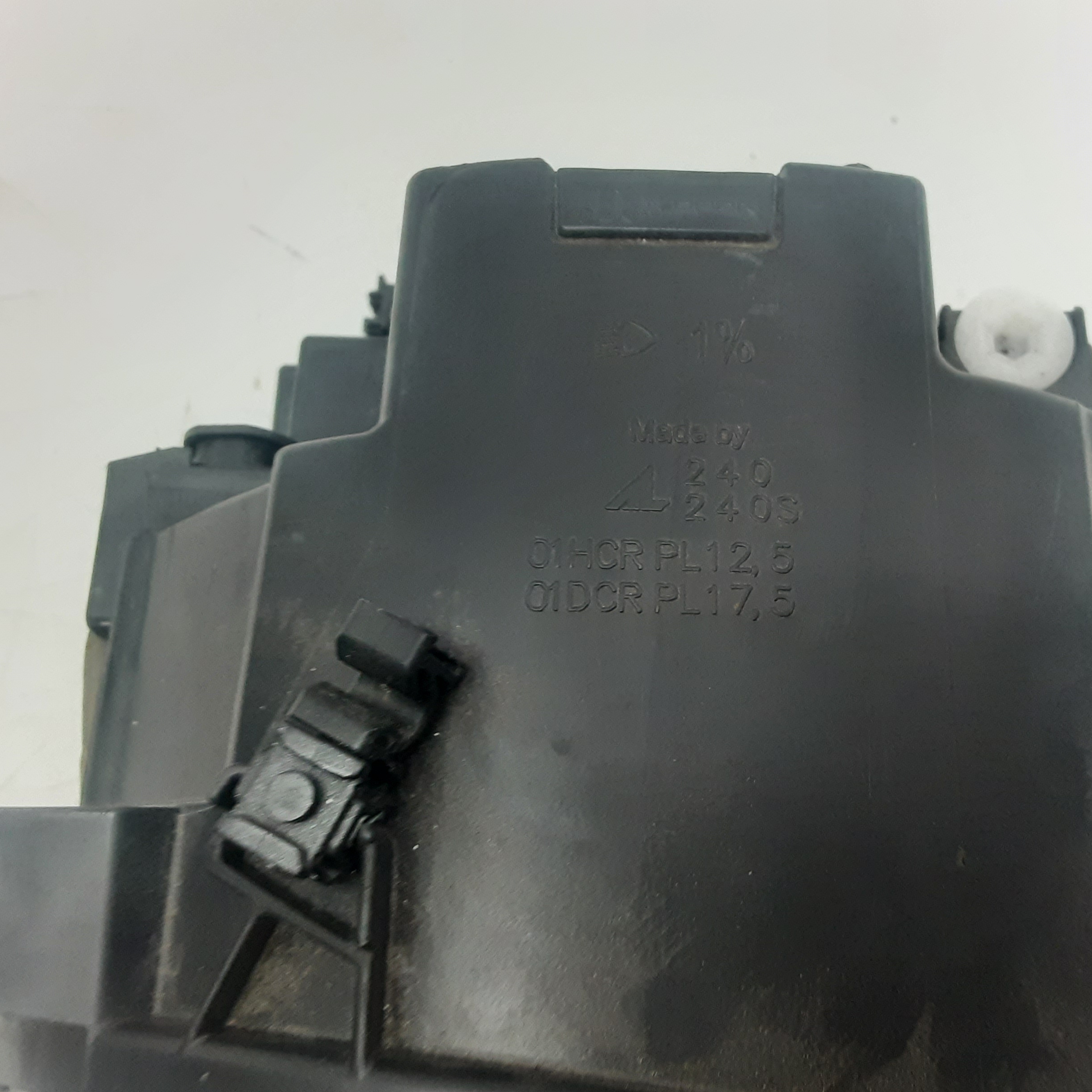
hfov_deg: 50.8
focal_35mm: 32
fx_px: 1142
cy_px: 548
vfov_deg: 51.1
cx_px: 645
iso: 200
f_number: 1.9
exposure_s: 1/50
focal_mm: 2.91
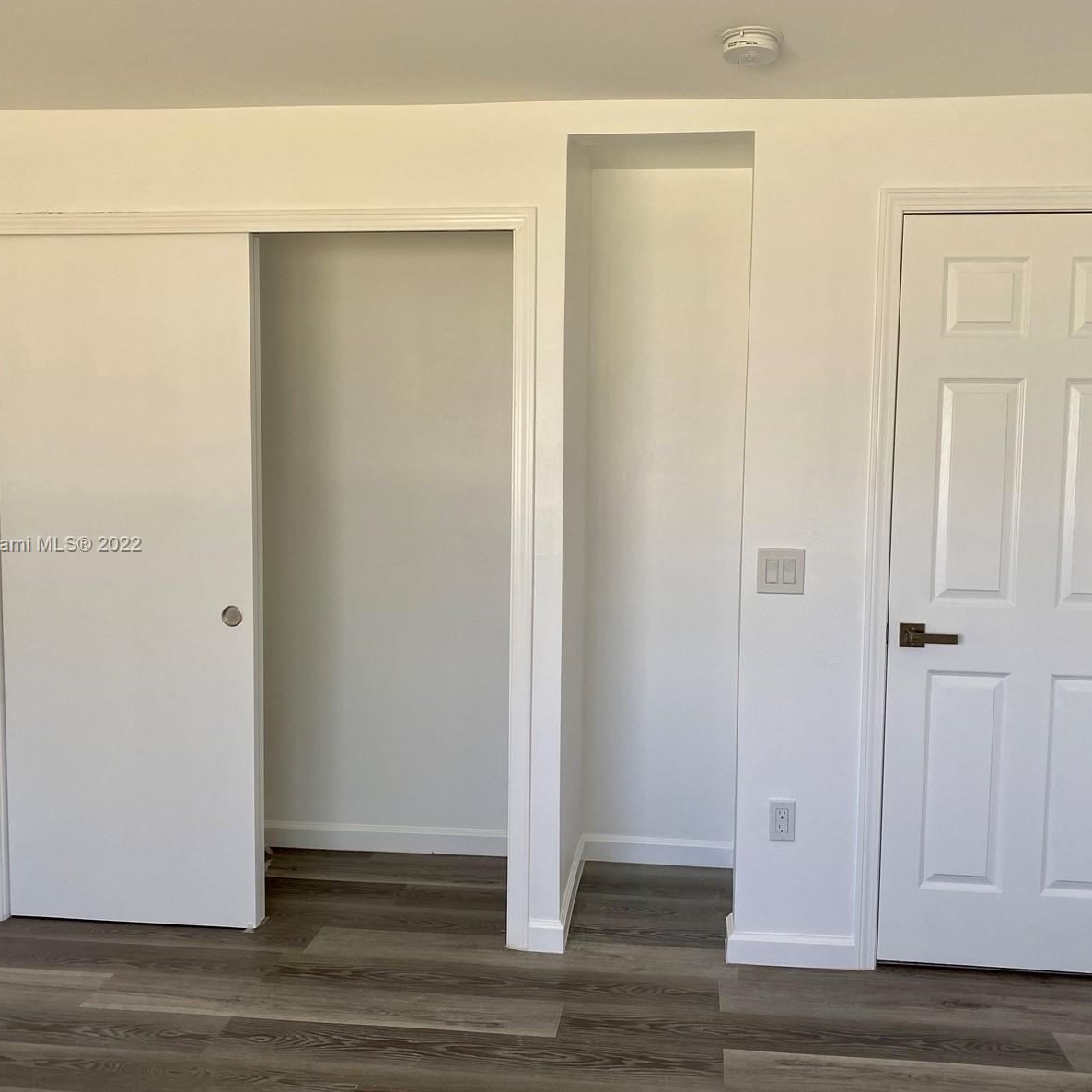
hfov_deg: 52.5
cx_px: 583
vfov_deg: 52.5
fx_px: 1106
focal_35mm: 31
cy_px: 545
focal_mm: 4.25
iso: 64
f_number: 1.8
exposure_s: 1/121
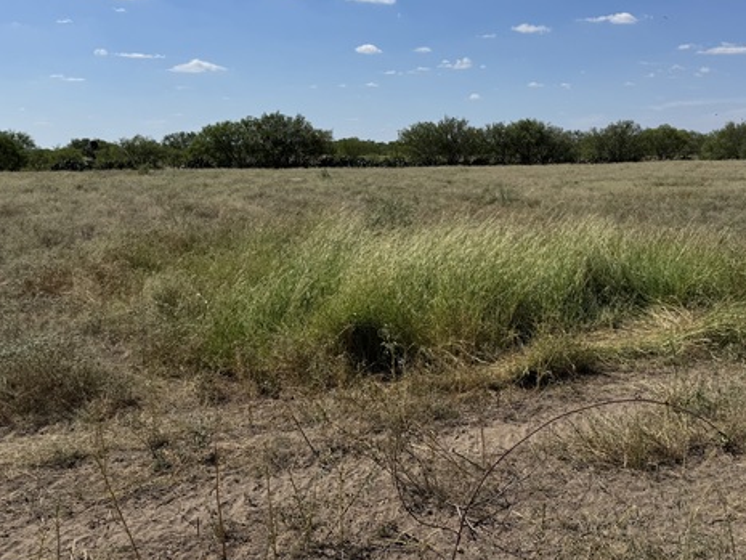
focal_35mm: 33
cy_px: 270
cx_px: 486
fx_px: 711
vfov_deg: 43.0
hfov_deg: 54.4
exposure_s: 1/7937
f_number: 1.78
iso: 80
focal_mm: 6.76
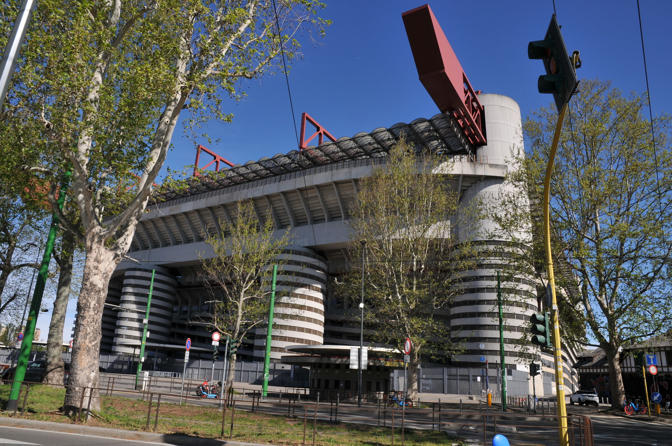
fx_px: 447
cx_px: 336
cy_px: 223
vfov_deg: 53.0
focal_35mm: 24
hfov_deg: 73.8
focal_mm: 16
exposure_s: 1/200
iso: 200
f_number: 14
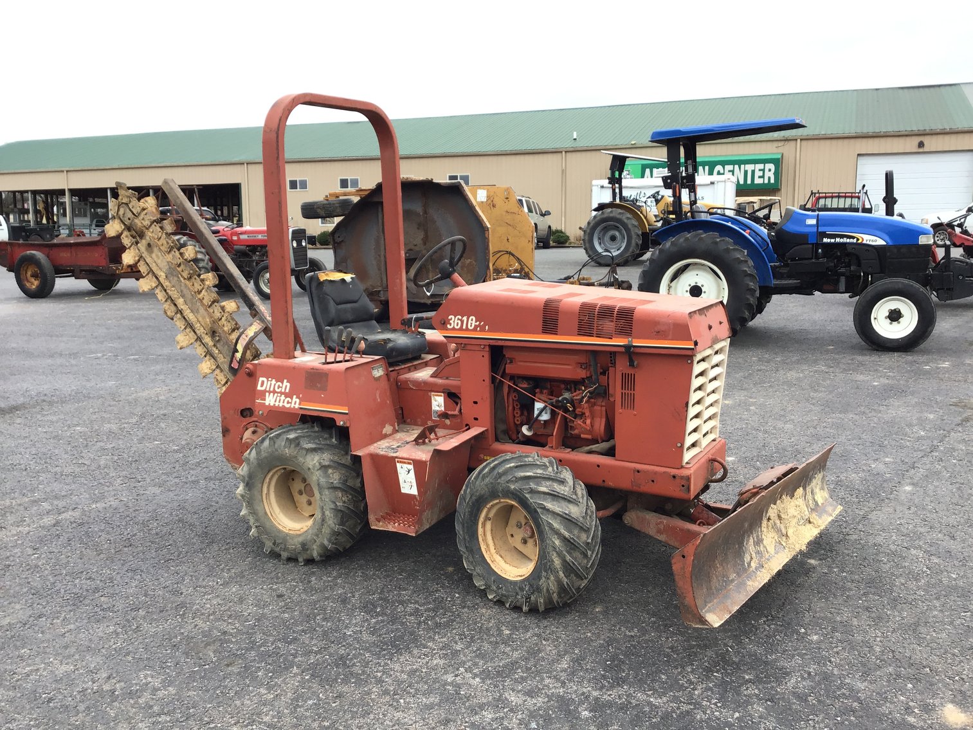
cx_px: 486
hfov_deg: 58.3
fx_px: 871
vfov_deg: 45.4
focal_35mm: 31
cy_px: 365
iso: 25
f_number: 2.4
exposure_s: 1/377
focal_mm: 3.3
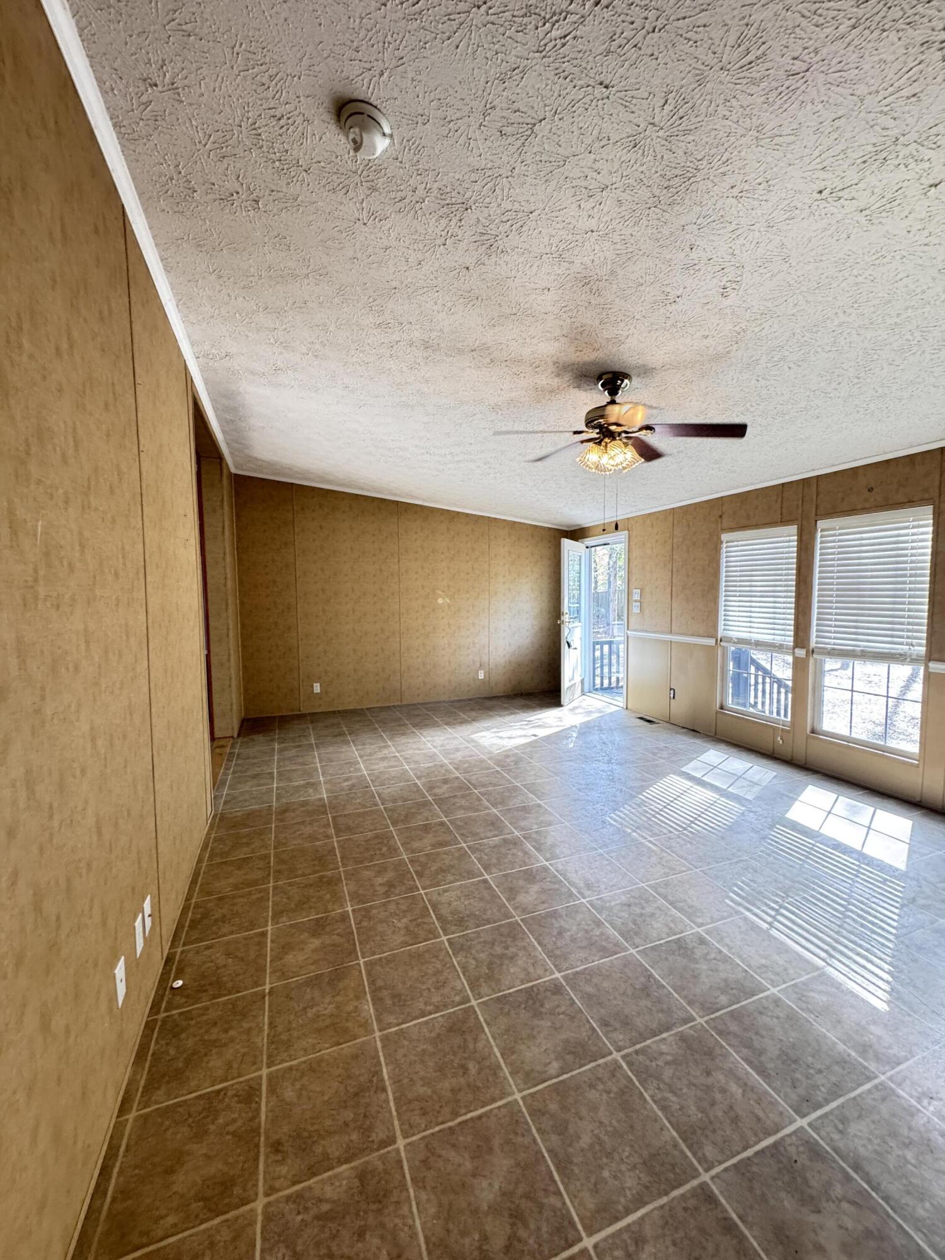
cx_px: 472
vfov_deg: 102.1
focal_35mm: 14
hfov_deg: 85.7
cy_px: 630
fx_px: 510
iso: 320
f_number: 2.2
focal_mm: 2.22
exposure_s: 1/60
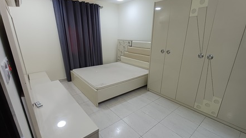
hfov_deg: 92.7
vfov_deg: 60.9
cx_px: 123
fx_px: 117
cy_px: 76
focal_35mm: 18
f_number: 2.2
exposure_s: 1/50
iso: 50
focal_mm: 1.64
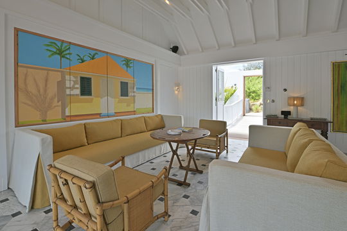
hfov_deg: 90.0
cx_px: 174
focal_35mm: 18
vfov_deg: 67.4
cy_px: 116
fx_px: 173
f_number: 9
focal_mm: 18
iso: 100
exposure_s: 1/25
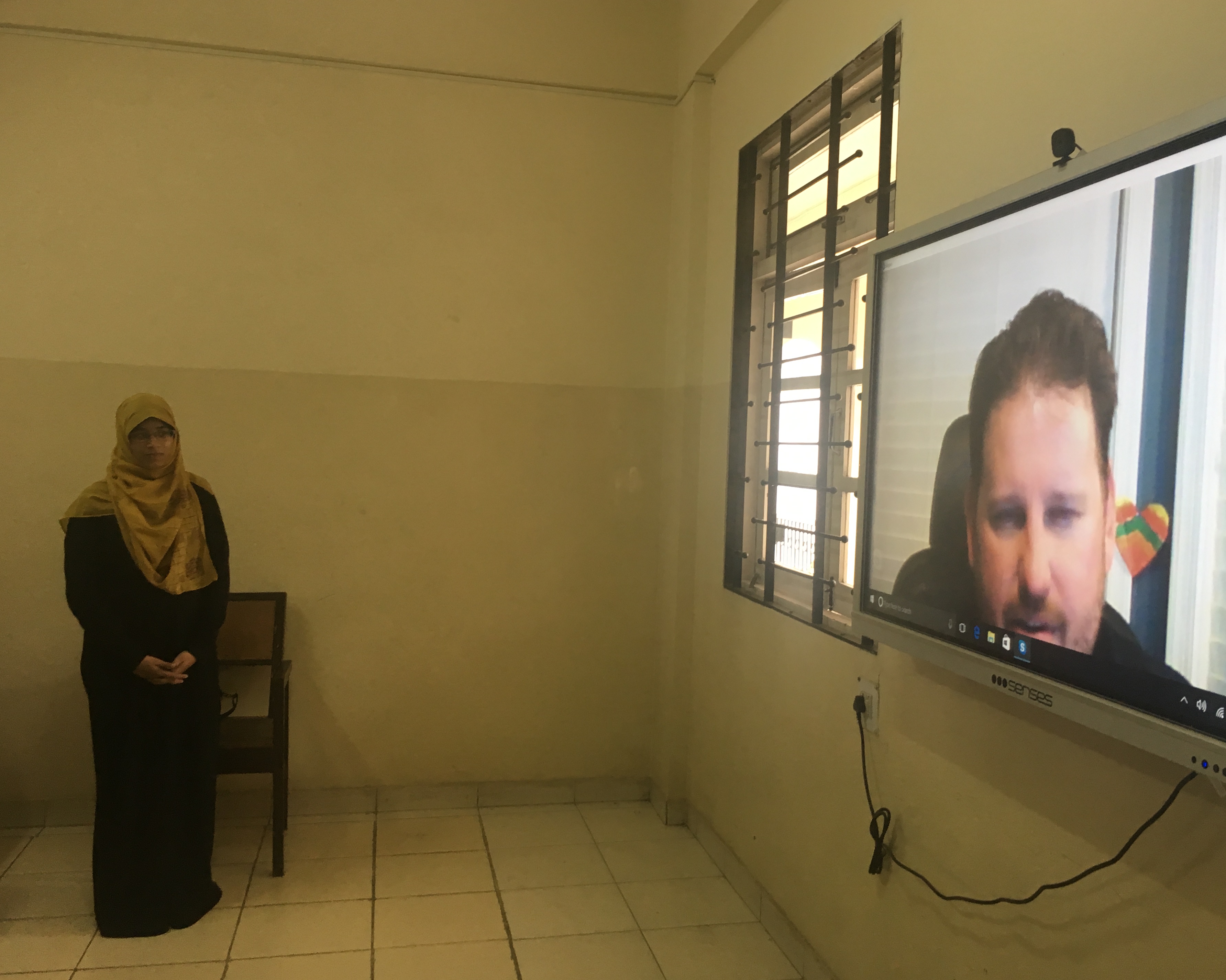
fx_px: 1161
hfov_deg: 55.6
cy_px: 466
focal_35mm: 32
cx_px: 676
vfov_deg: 45.8
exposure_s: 1/33
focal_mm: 4.15
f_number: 2.2
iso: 64
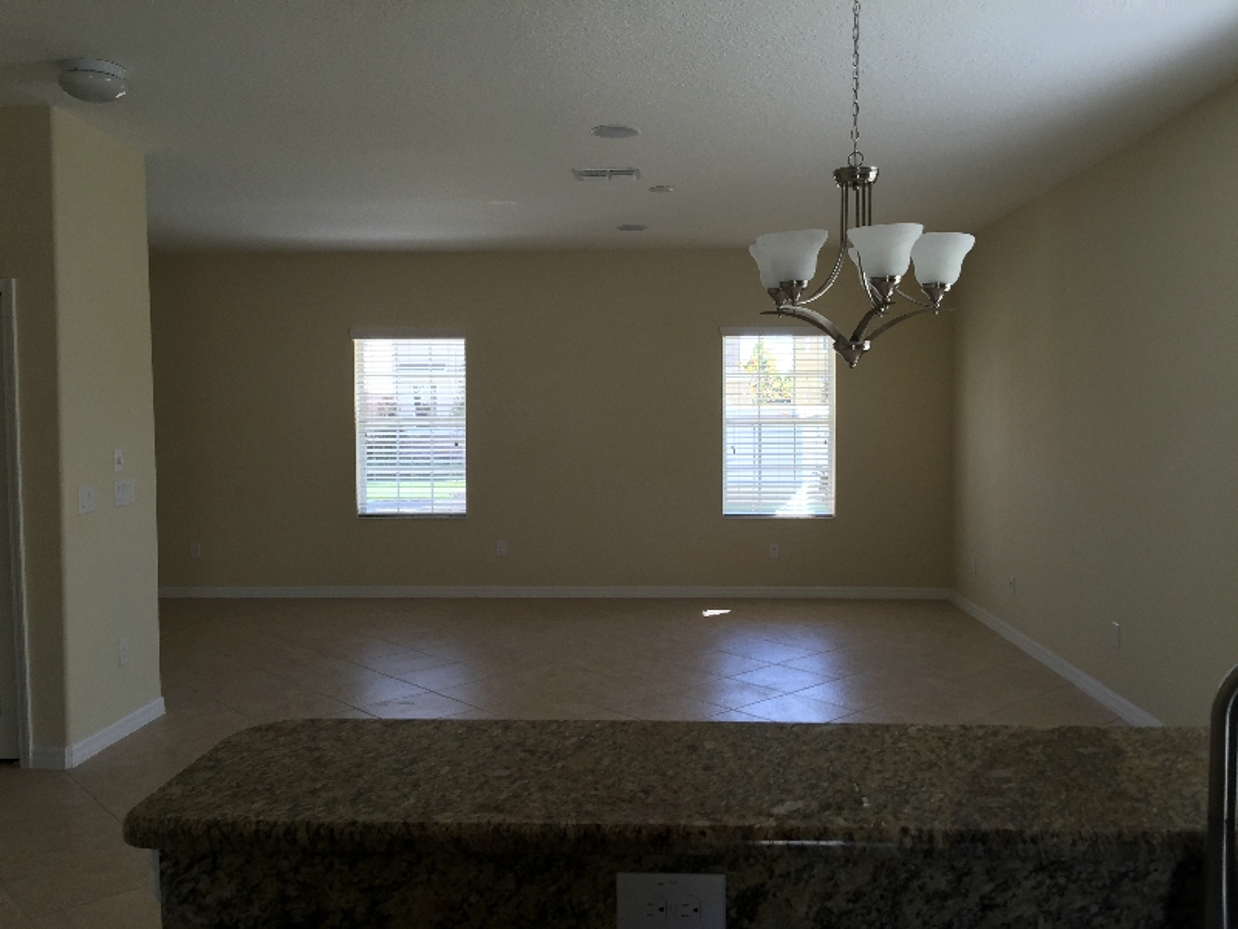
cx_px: 619
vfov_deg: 48.2
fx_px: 1037
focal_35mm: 29
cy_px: 464
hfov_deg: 61.7
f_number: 2.2
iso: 32
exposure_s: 1/60
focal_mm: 4.15
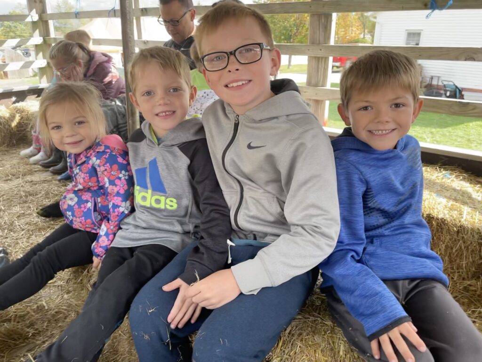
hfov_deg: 67.3
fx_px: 362
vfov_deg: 53.1
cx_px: 241
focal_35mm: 26
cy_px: 181
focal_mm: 4.2
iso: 32
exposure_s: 1/214
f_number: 1.6
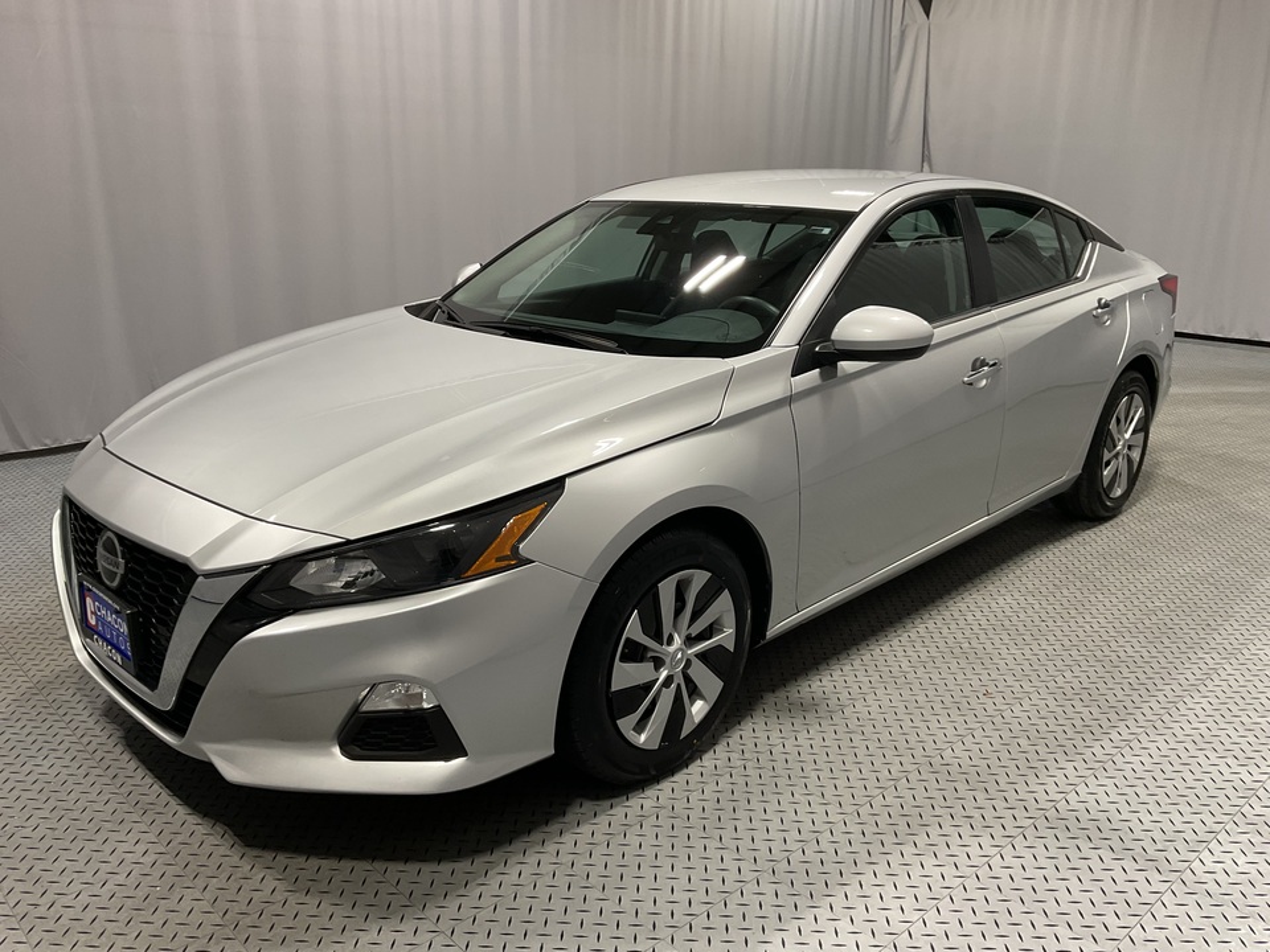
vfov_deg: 48.2
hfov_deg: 61.7
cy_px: 476
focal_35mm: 29
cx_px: 635
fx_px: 1064
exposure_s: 1/60
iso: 32
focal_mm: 3
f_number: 1.8
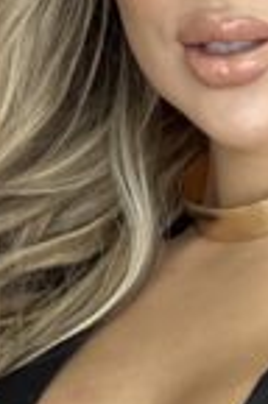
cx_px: 268
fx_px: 5800
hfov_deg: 2.6
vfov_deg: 4.0
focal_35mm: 517
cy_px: 807
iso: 125
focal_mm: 9
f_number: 2.8
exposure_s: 1/40
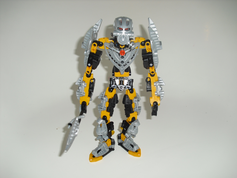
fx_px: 246
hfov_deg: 51.4
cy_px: 89
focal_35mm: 36
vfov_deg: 39.7
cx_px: 118
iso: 64
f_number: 3.1
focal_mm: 6.3
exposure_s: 1/60
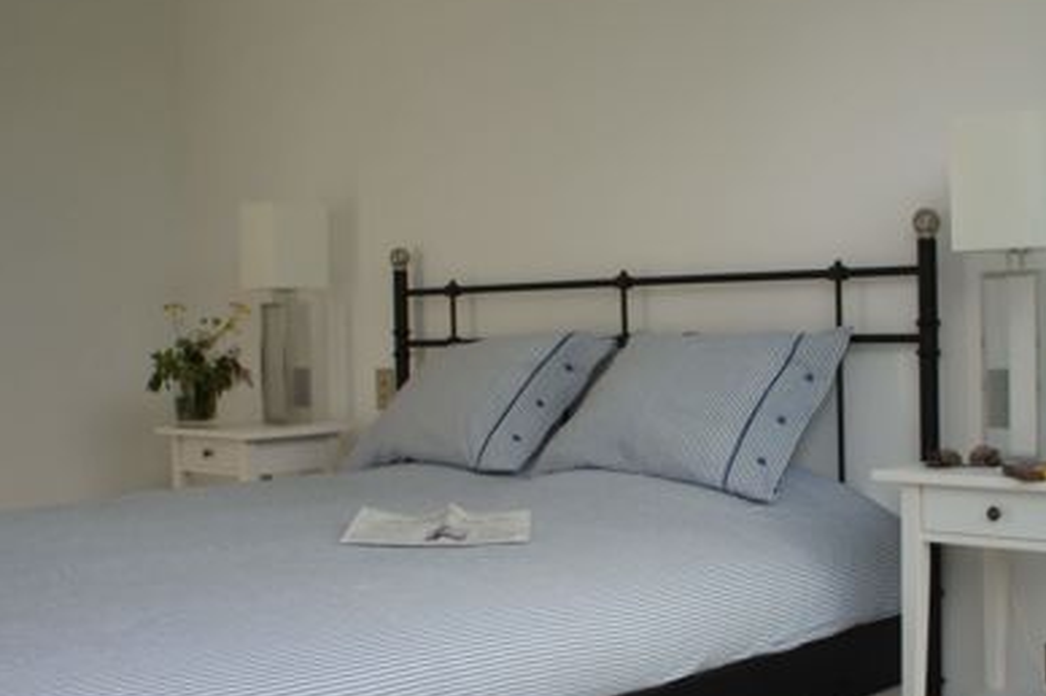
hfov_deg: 39.7
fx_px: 1422
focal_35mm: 49
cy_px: 376
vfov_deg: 27.5
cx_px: 727
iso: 400
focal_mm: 18
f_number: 7.1
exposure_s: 1/125
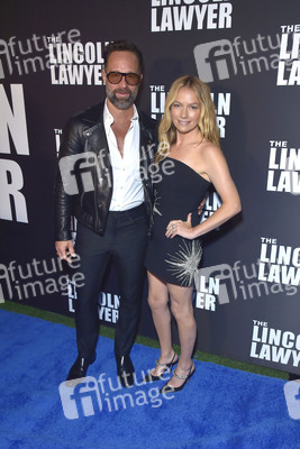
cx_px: 150
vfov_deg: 61.9
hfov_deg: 43.6
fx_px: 375
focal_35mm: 30
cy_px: 224
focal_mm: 30
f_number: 6.3
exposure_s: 1/200
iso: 800
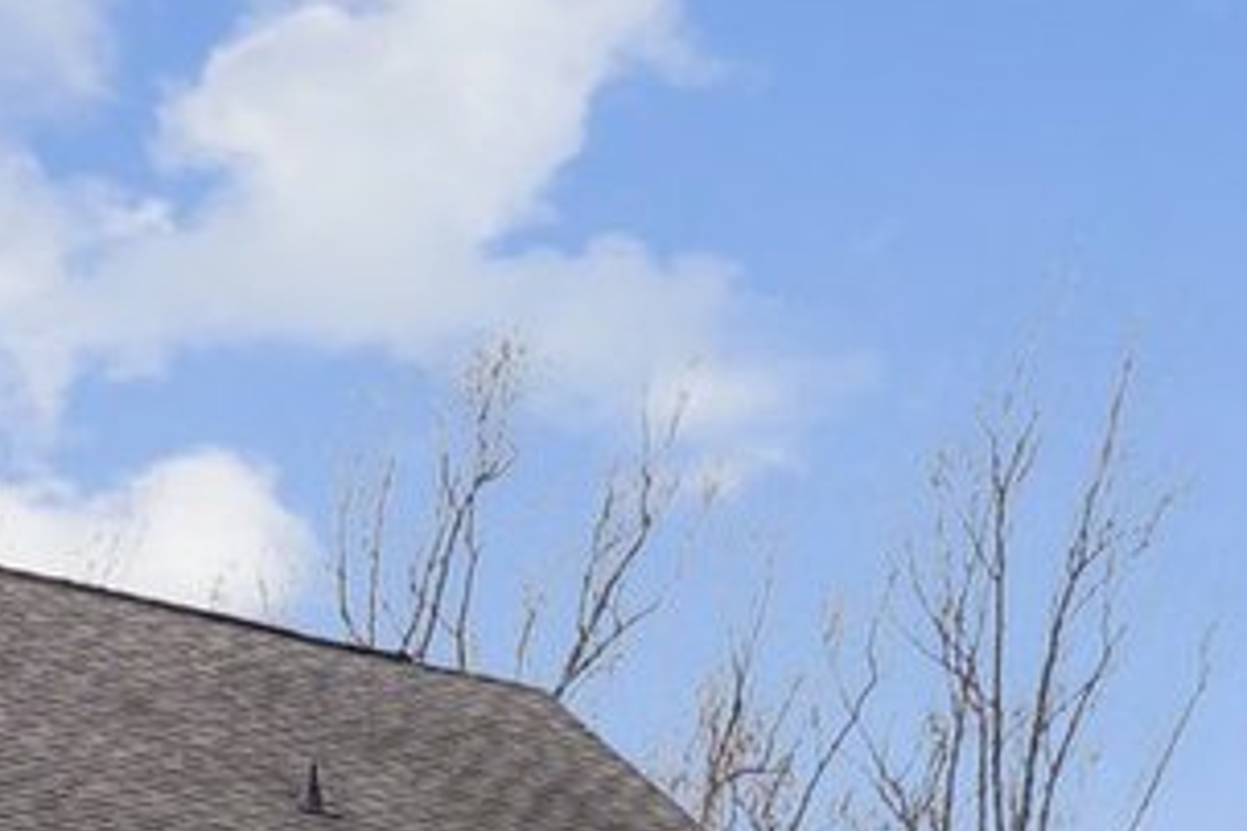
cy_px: 2127
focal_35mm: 107
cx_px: 399
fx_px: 3706
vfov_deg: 10.6
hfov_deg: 19.0
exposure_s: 1/80
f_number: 8
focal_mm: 18
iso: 400
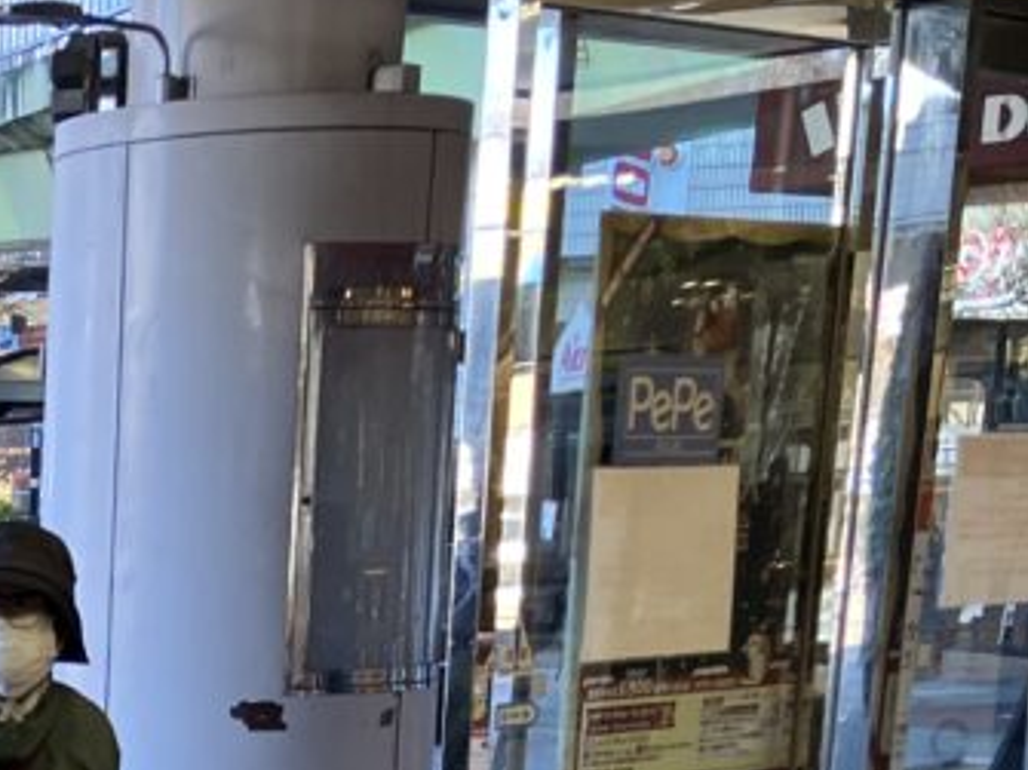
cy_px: 1430
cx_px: -626
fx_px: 3176
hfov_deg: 16.4
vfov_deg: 12.5
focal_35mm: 107
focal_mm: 3.99
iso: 50
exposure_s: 1/100
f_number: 1.8
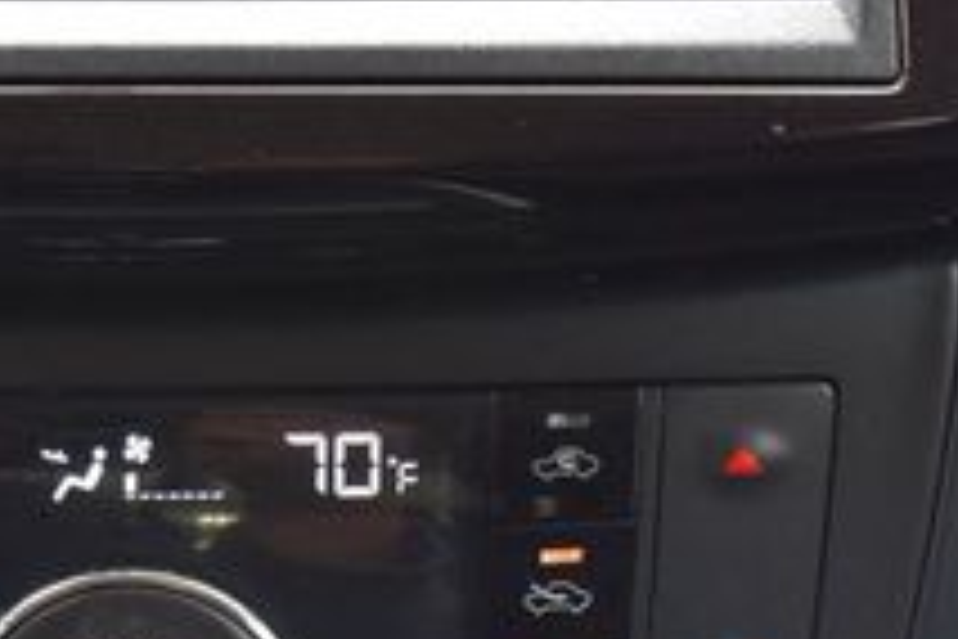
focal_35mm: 99
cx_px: 130
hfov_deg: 20.3
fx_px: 2634
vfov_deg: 13.3
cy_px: -212
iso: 400
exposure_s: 1/30
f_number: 7.1
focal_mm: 22
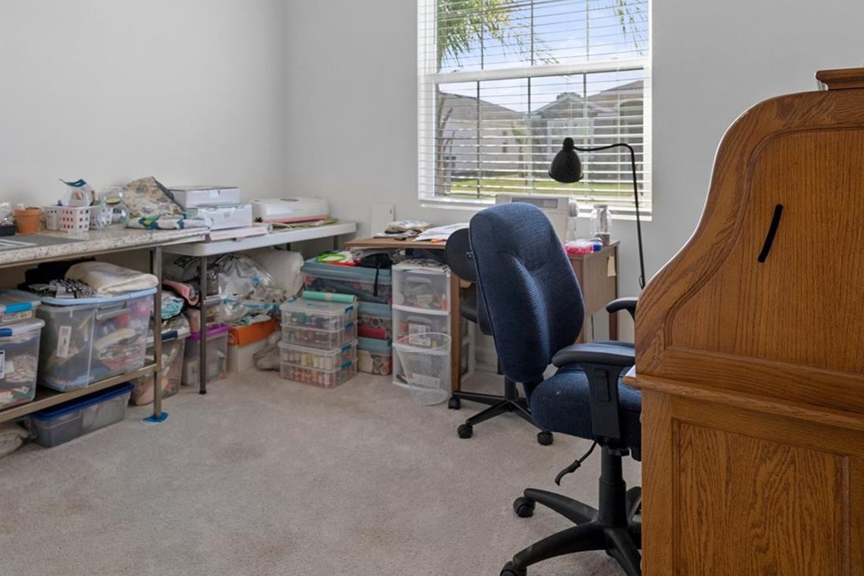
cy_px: 170
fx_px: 600
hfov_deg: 71.3
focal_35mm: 25
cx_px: 386
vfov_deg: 49.9
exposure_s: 1/8
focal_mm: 17
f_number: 8
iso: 320
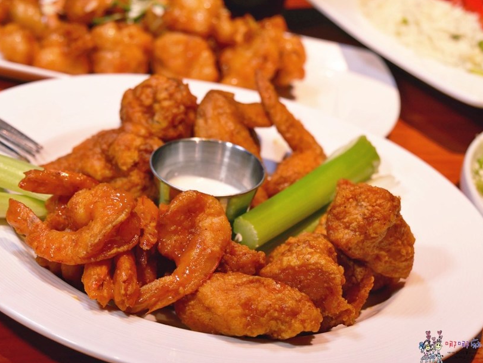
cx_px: 238
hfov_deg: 23.3
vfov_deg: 17.6
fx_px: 1172
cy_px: 176
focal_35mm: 84
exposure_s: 1/60
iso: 400
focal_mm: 40
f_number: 4.7
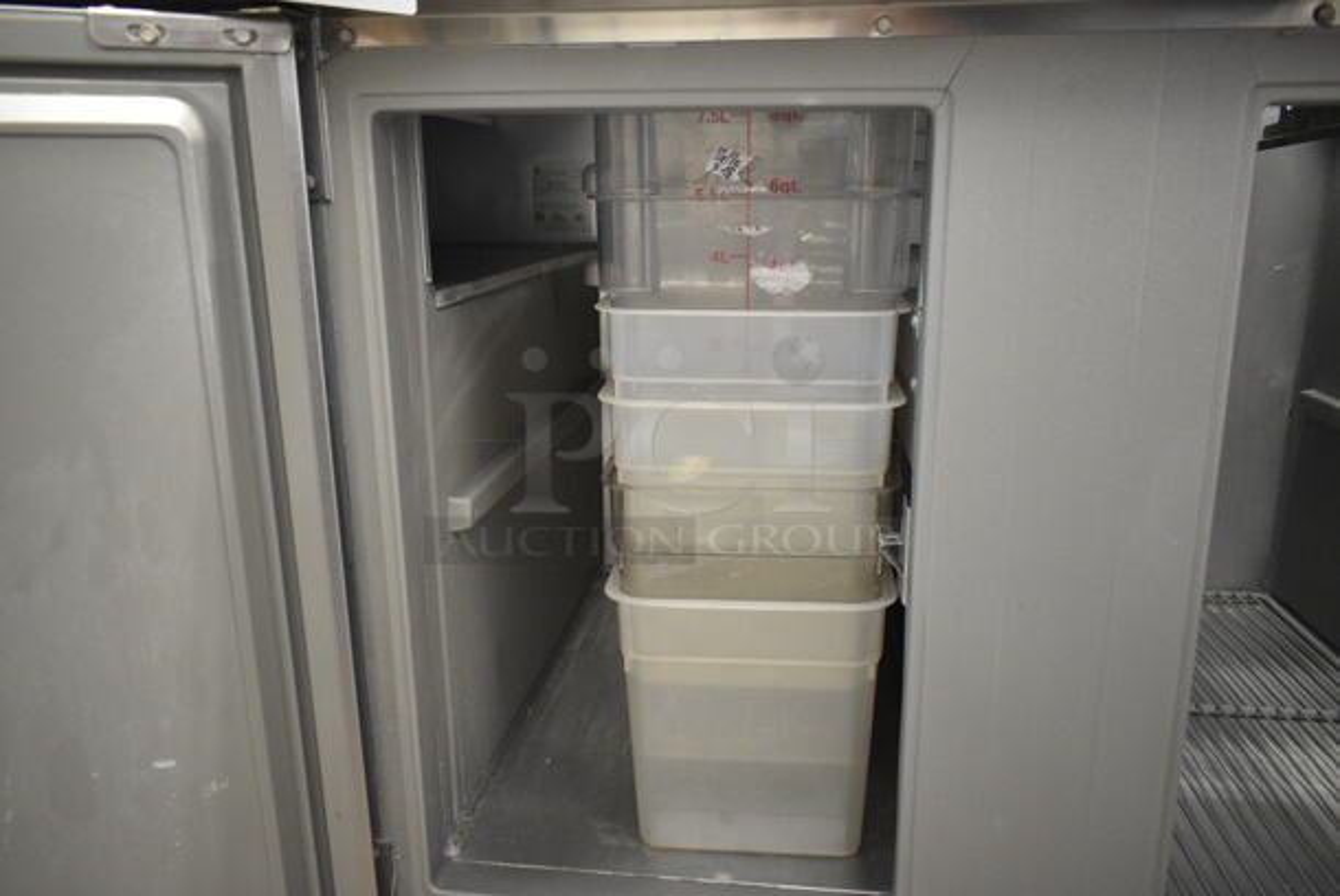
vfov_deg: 48.0
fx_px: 1006
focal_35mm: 27
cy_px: 448
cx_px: 670
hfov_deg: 67.3
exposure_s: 1/30
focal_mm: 18
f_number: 3.5
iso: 1800
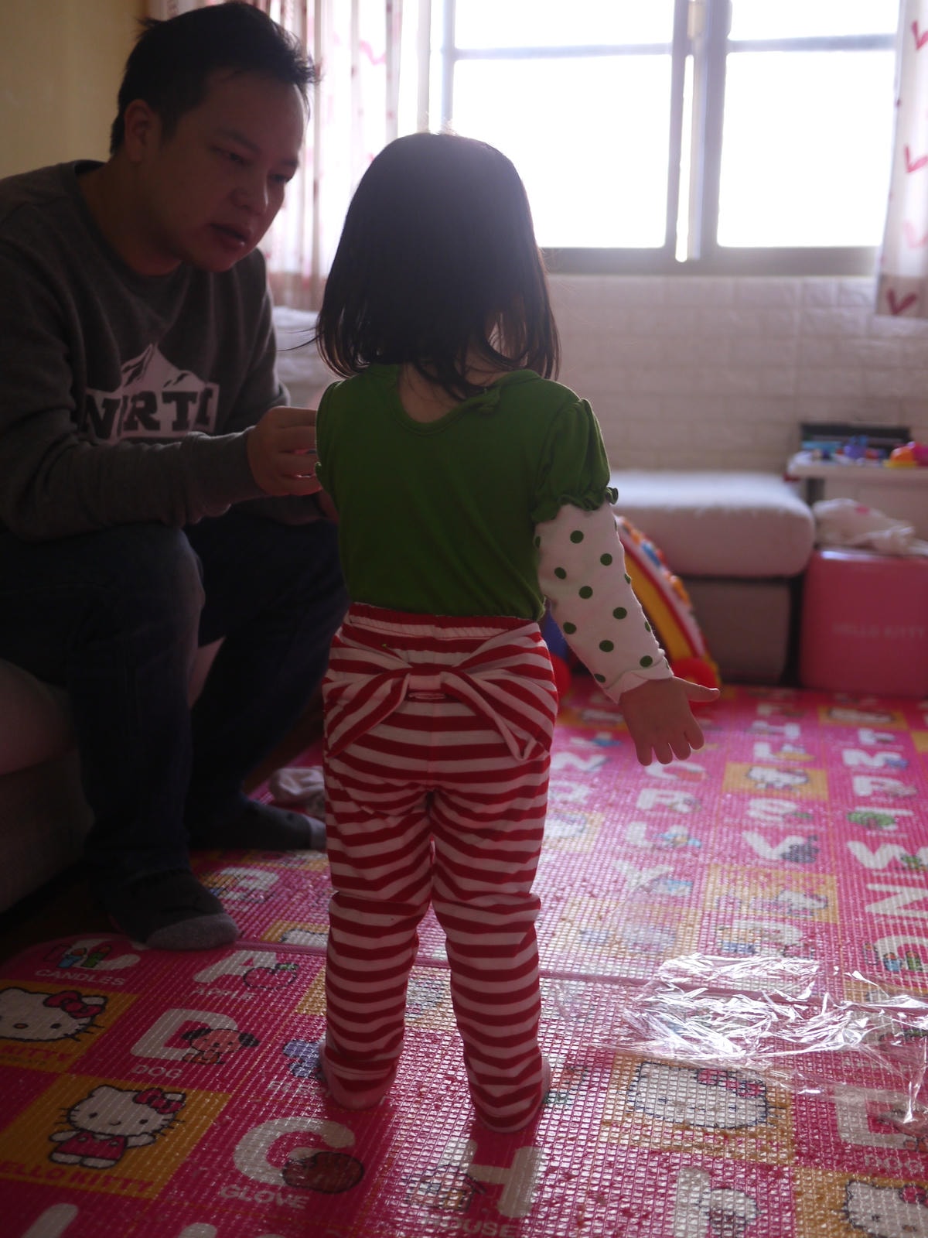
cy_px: 619
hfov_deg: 36.0
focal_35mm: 40
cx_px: 464
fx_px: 1430
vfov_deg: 46.8
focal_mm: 20
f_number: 1.7
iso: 250
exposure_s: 1/60
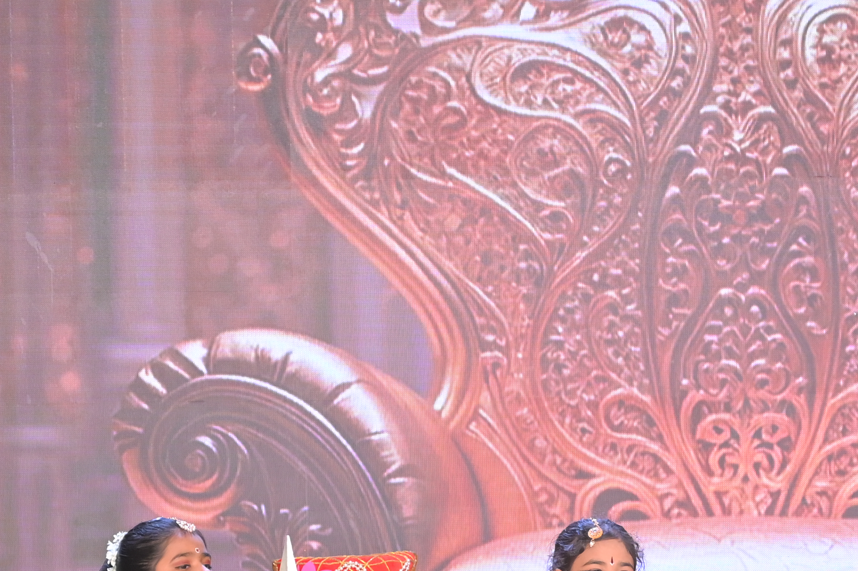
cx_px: 490
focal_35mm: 184
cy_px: 713
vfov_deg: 7.4
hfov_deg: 11.2
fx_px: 4382
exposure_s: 1/250
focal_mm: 70
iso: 1250
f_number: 4
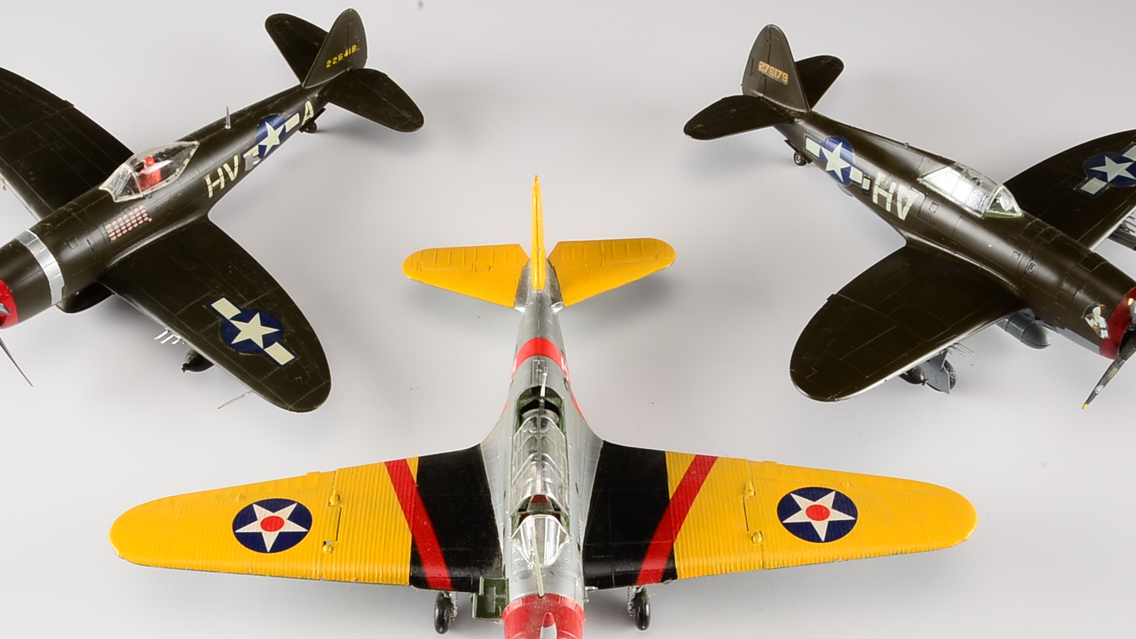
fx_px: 1530
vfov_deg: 23.5
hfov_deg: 40.7
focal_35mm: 51
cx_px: 552
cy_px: 376
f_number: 25
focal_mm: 21
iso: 100
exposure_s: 1/100
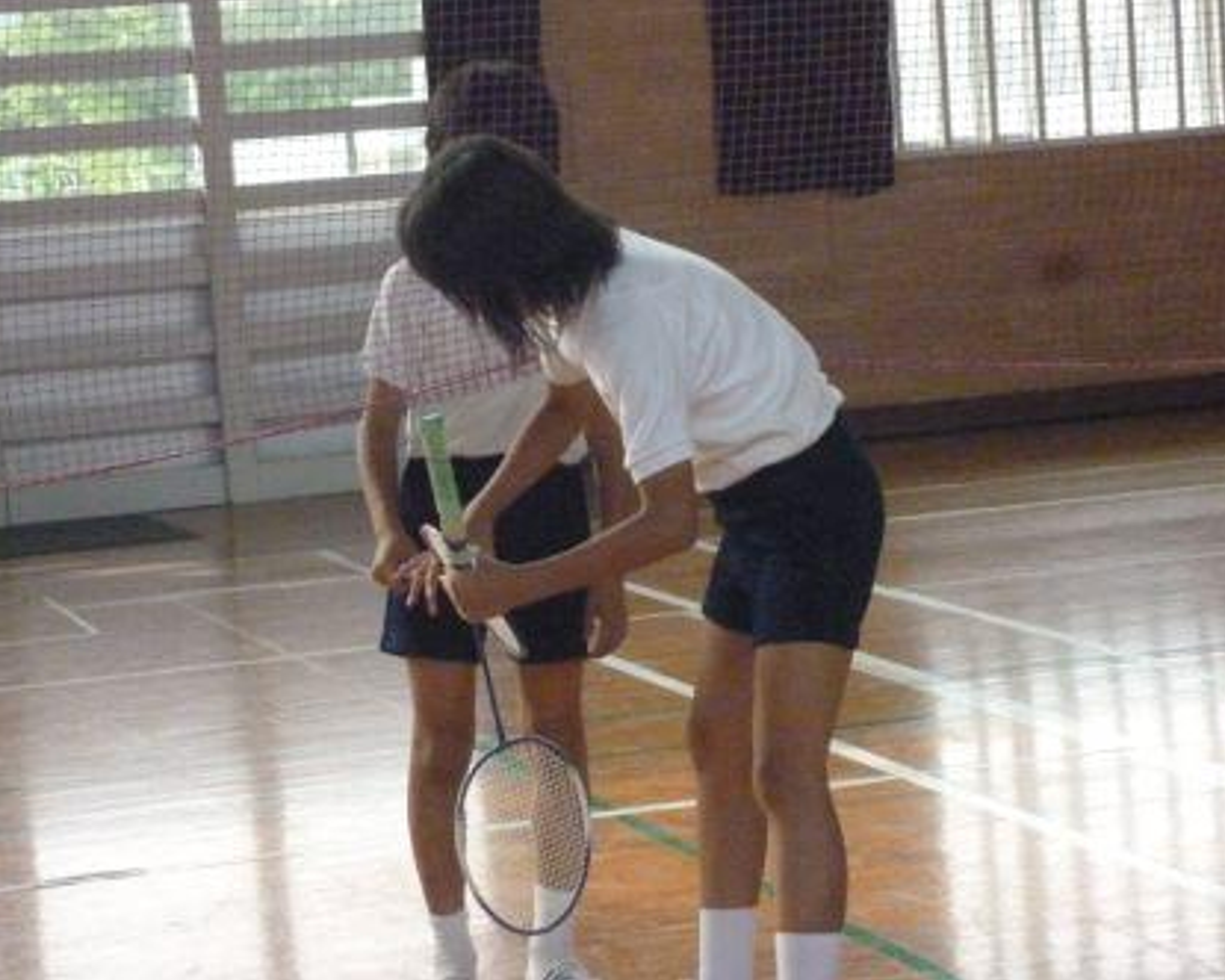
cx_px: 587
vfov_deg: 13.1
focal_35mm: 118
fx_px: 4278
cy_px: 487
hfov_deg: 16.3
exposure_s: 1/400
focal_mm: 19.9
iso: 1600
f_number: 5.8
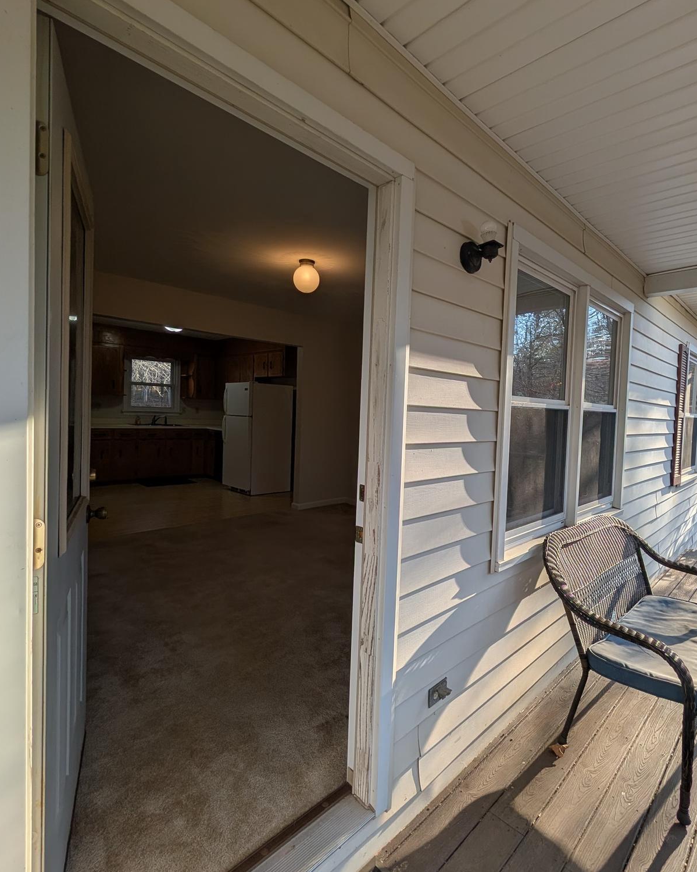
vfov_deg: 93.1
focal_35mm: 16
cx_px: 378
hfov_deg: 80.2
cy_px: 426
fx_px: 413
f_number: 1.7
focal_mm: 2.02
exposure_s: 1/836
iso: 43
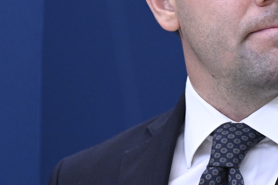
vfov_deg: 2.3
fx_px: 4710
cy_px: 56
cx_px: 282
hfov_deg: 3.4
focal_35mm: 610
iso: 3200
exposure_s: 1/500
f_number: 4
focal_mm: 200
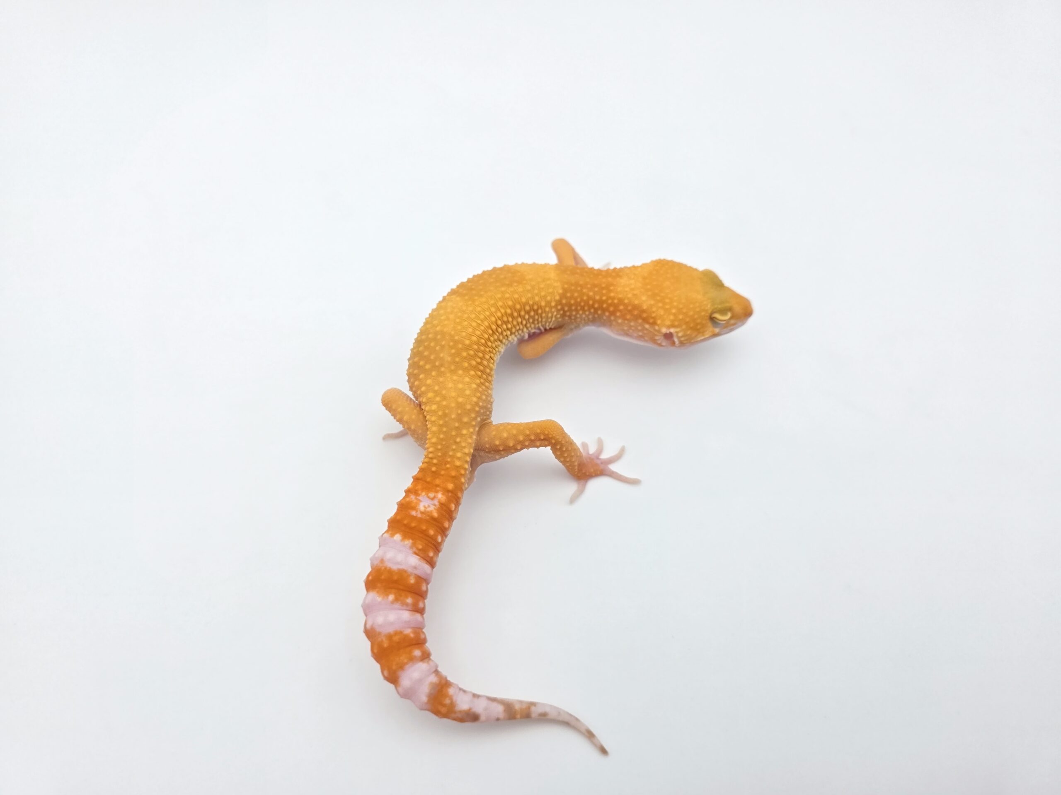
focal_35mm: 23
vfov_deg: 58.9
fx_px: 705
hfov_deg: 73.9
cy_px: 398
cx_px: 530
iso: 80
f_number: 1.7
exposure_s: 1/1258
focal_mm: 6.3
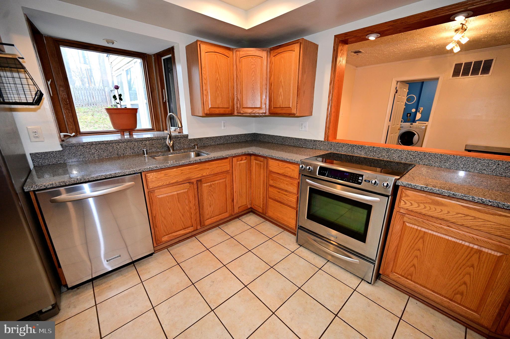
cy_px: 170
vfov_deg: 81.1
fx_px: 198
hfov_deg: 104.3
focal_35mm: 14
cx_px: 255
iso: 1400
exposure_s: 1/100
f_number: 4
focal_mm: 14
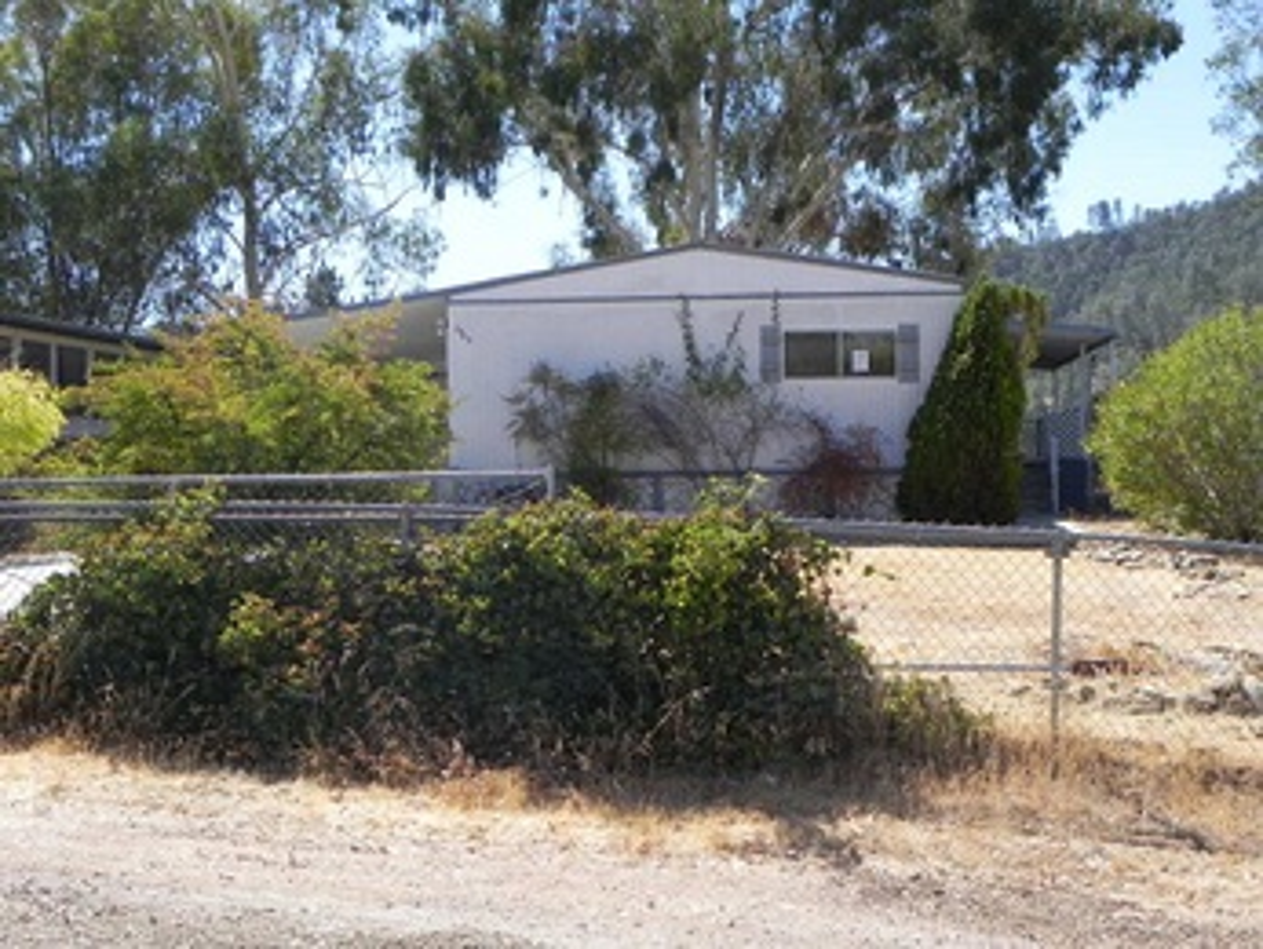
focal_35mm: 46
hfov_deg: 41.2
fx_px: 1680
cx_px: 632
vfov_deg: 31.6
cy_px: 474
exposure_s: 1/316
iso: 160
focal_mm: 8.2
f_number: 6.3
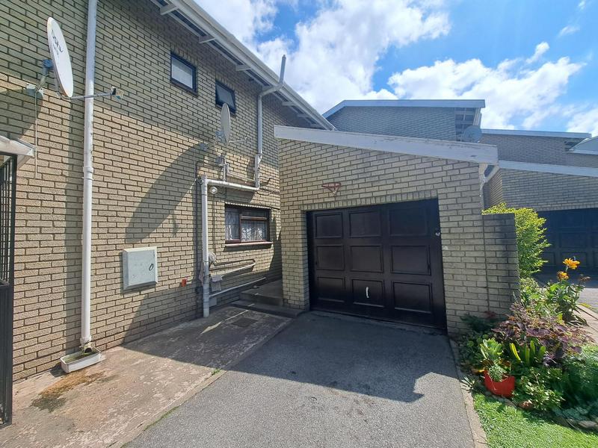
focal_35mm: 13
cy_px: 224
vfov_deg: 89.9
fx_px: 225
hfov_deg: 106.2
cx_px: 299
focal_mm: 1.74
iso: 50
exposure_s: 1/1592
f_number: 2.2
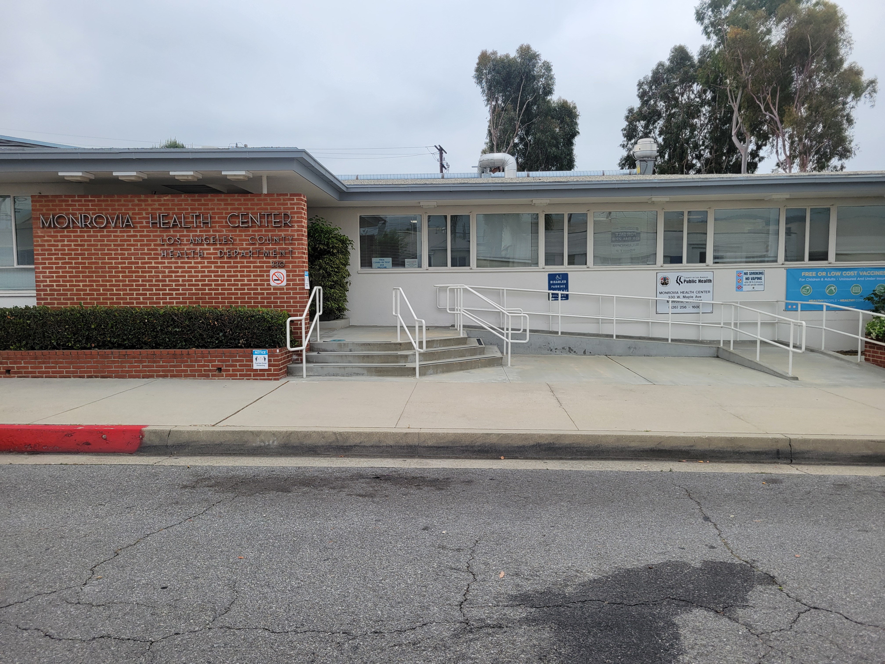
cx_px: 442
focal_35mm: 26
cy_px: 332
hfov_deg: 67.3
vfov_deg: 53.1
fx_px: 665
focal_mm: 5.4
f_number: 1.8
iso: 40
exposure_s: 1/681
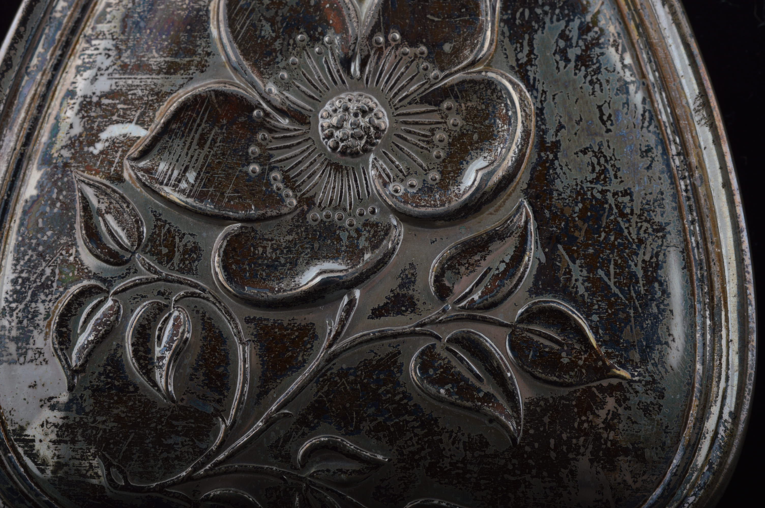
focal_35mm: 90
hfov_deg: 22.6
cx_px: 382
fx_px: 1911
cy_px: 254
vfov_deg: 15.2
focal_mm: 60
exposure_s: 1/200
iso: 200
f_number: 16
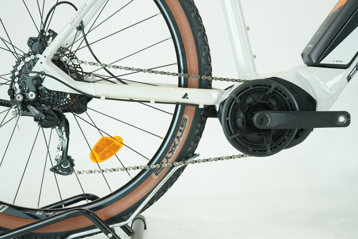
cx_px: 179
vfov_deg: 24.2
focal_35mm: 56
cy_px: 120
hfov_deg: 35.6
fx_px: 557
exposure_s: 1/200
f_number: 5.6
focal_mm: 56
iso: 1600
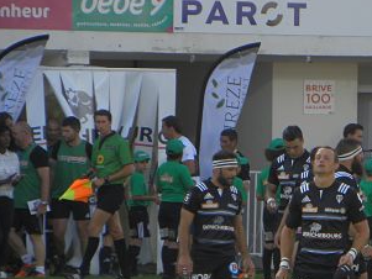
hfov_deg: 2.3
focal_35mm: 848
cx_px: 336
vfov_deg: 1.8
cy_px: 186
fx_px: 9117
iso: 71
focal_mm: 75.7
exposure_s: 1/190
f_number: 5
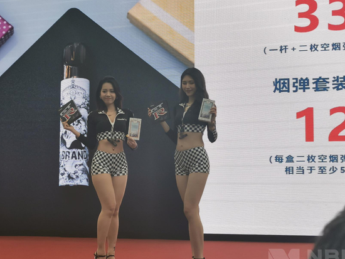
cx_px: 151
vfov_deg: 21.0
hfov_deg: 27.7
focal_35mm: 70
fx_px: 698
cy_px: 128
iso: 80
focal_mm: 5.58
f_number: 1.8
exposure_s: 1/120
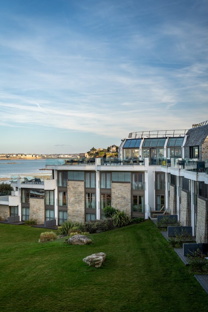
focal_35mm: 50
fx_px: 434
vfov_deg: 39.6
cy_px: 156
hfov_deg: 27.0
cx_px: 104
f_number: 2.8
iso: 100
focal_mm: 50
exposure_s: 1/500
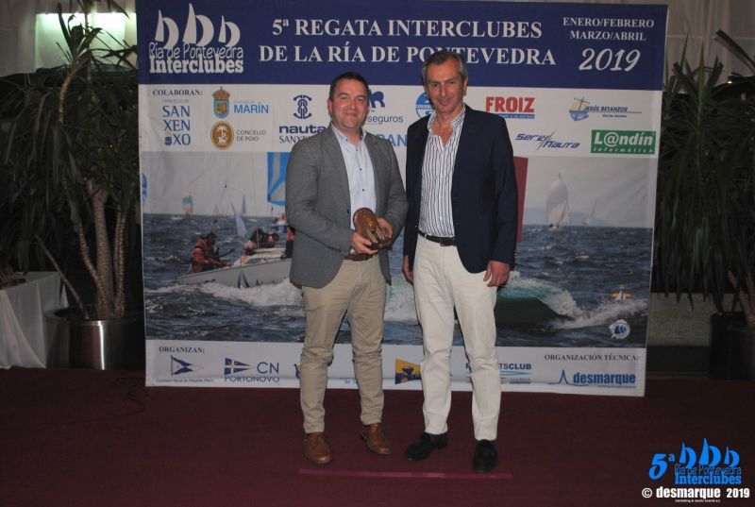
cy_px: 254
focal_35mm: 36
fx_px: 757
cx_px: 378
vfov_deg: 37.0
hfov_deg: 53.0
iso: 200
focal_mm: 24
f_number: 4
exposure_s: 1/60
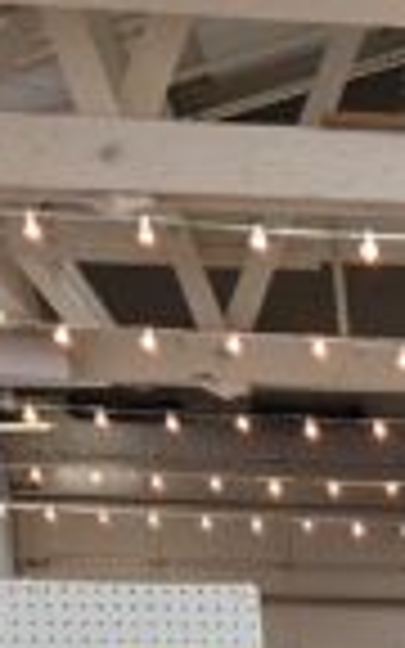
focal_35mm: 173
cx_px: 1102
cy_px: 1494
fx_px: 3055
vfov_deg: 10.6
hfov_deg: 7.0
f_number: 1.8
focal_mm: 5.4
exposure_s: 1/120
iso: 200
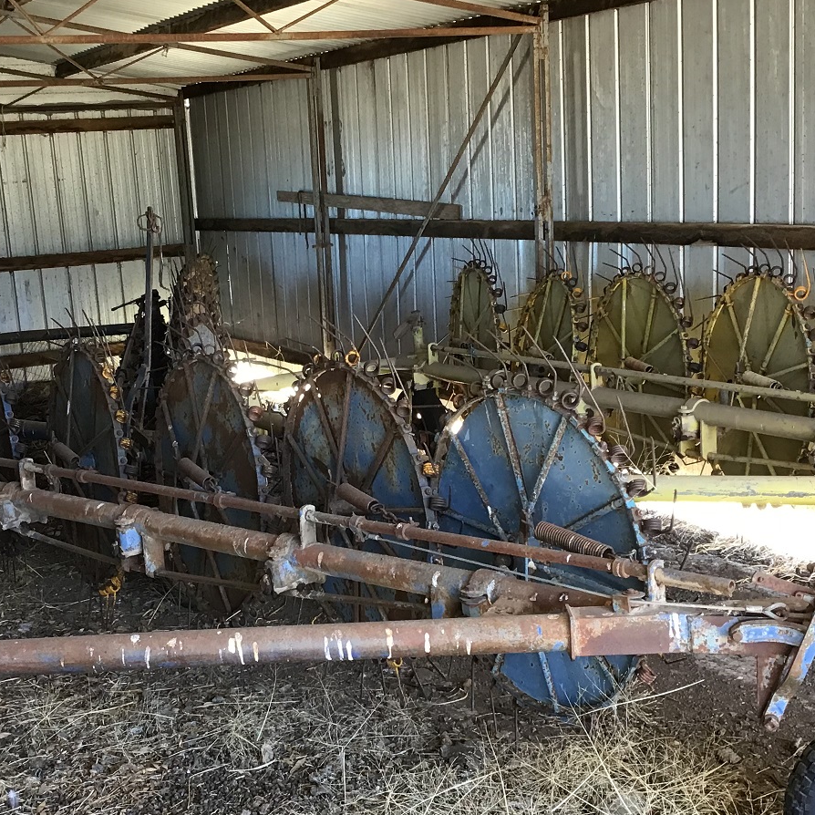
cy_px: 419
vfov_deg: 34.0
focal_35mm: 50
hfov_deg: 34.0
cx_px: 351
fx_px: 1332
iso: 64
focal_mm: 3.3
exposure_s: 1/33
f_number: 2.4
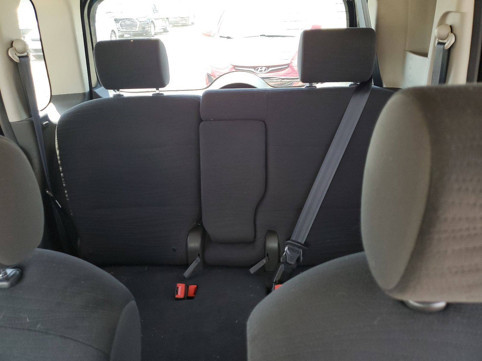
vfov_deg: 53.1
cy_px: 180
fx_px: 362
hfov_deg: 67.3
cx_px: 241
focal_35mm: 26
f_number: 1.5
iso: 89
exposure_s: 1/120
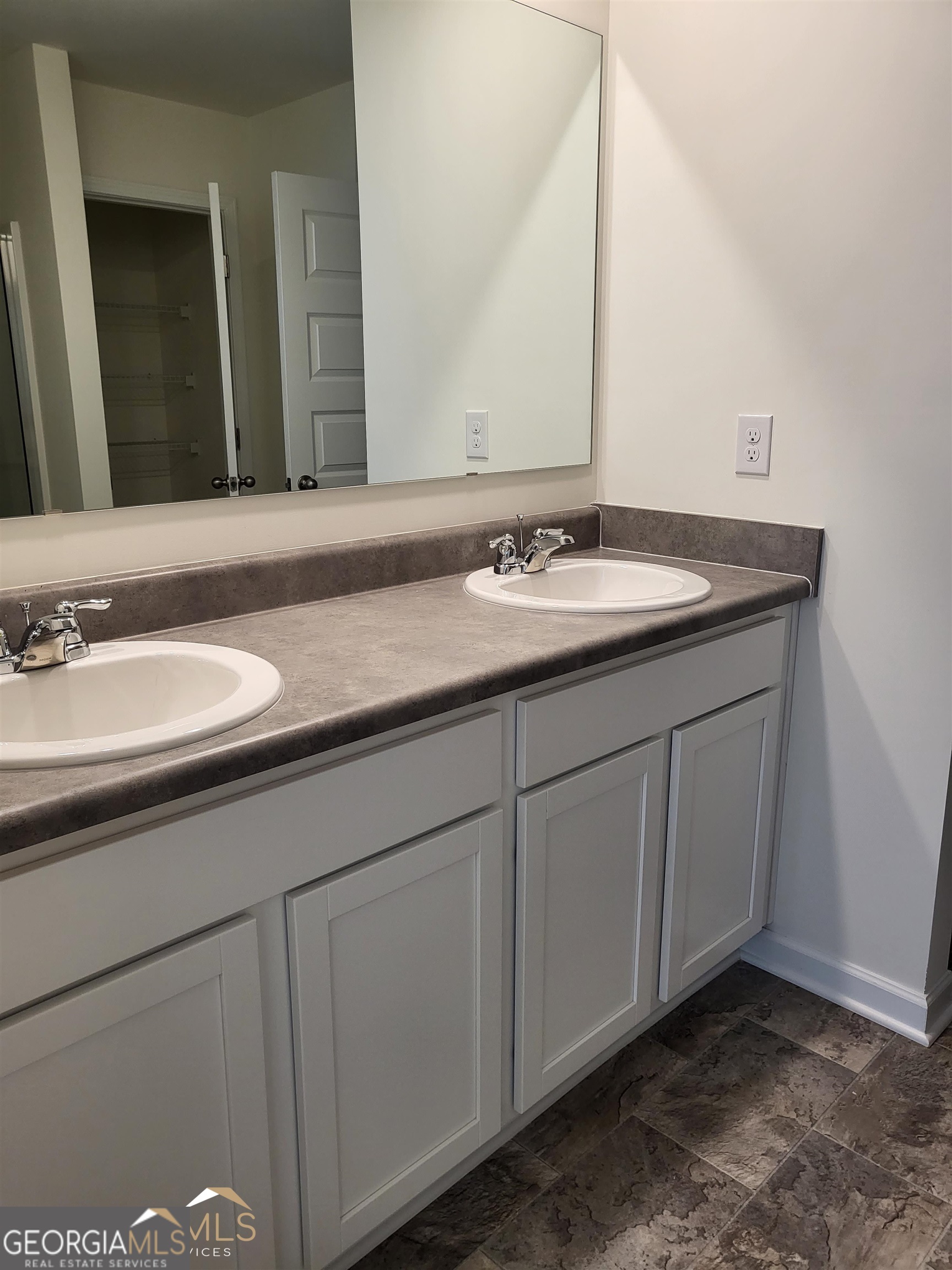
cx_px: 476
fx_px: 953
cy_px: 635
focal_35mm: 26
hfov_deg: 53.1
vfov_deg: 67.3
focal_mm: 4.25
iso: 125
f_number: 1.8
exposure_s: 1/120
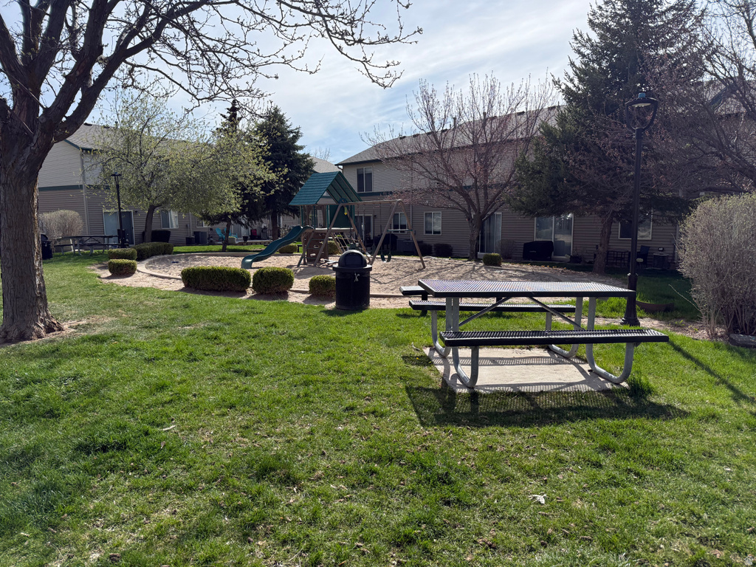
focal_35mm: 24
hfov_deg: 71.6
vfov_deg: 56.8
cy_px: 284
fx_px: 524
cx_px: 378
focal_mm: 6.76
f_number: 1.78
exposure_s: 1/5319
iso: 100
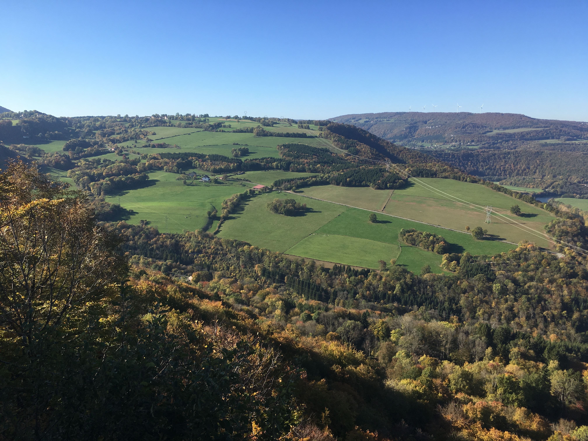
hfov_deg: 61.7
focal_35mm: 29
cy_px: 220
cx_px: 294
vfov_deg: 48.2
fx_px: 493
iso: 25
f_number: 2.2
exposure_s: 1/1304
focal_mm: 4.15
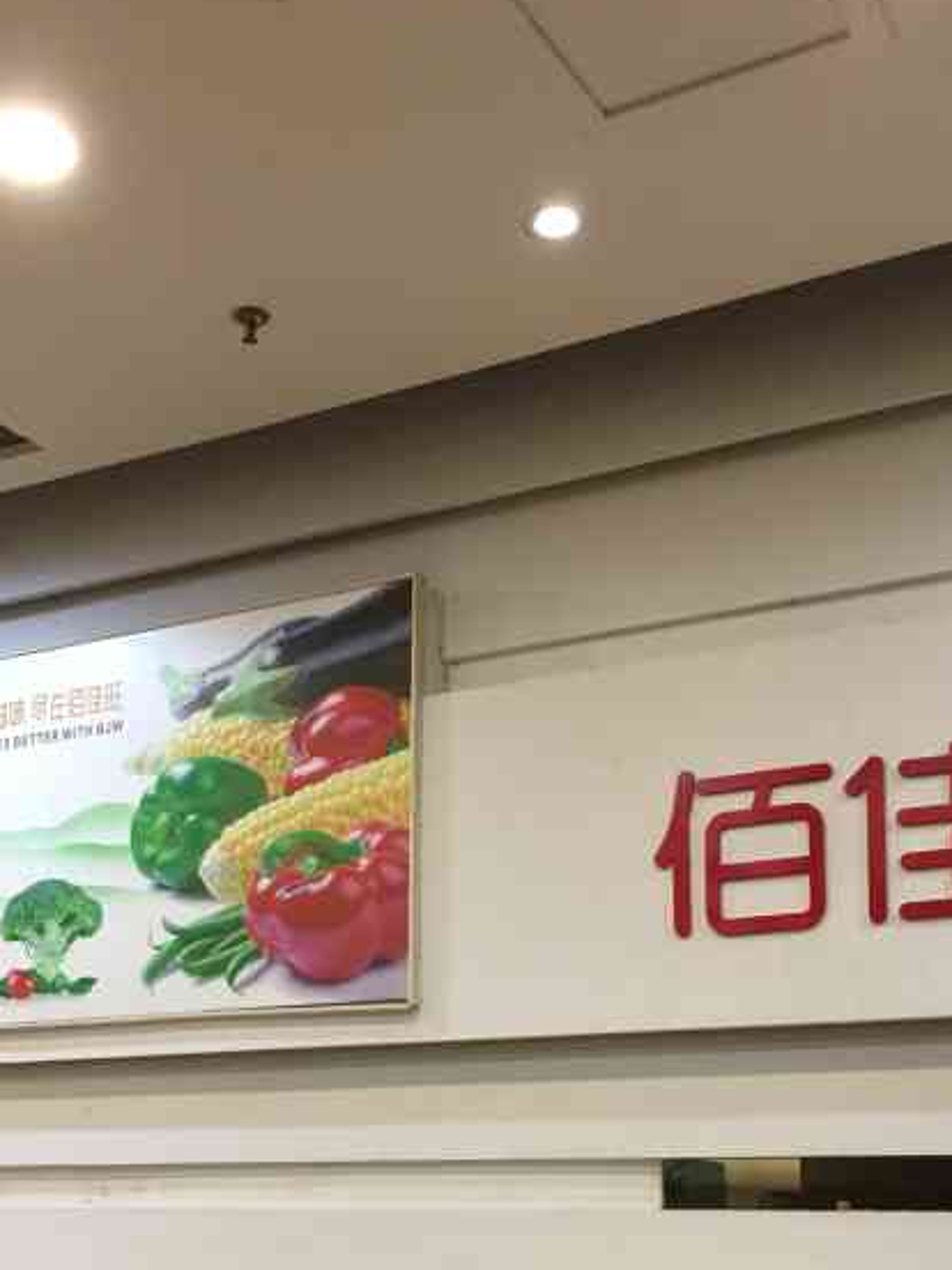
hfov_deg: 29.5
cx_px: 345
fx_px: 1797
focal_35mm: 49
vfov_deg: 37.5
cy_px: 1020
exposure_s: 1/33
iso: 125
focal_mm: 4.15
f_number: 2.2
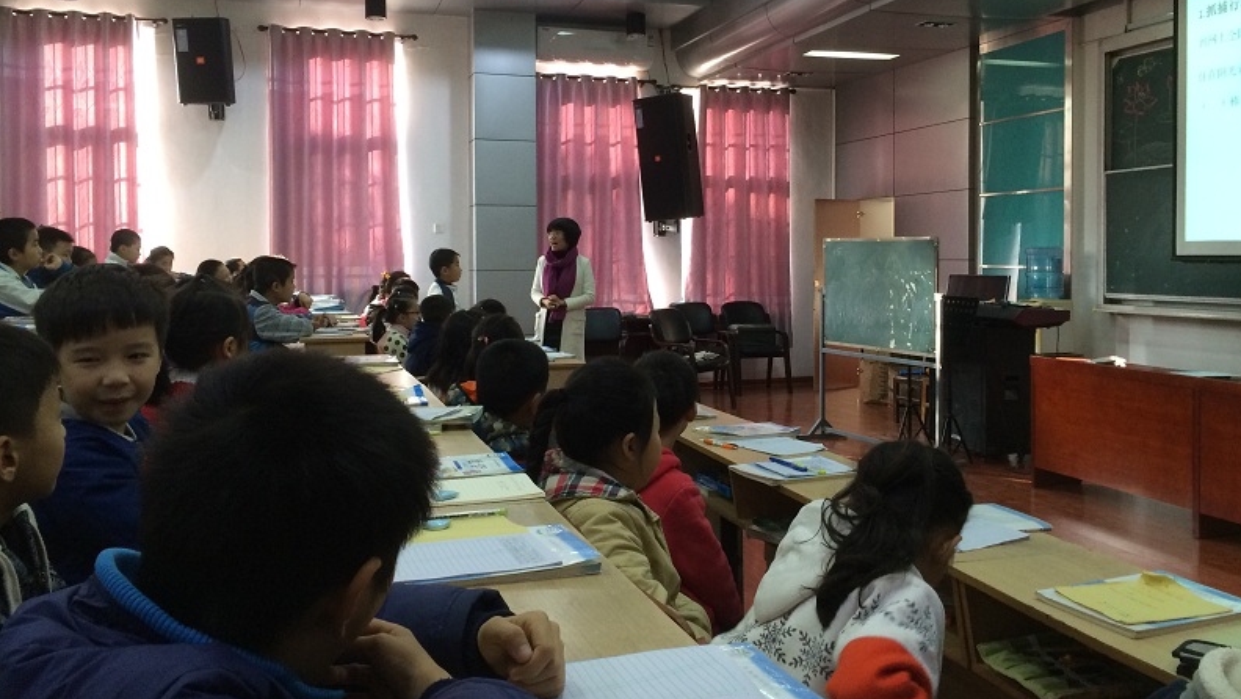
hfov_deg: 59.5
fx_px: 1086
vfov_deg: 35.5
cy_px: 273
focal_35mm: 33
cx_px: 625
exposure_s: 1/33
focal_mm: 4.12
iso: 200
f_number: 2.2
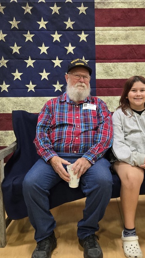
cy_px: 124
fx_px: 273
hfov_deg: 29.6
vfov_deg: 50.5
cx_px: 94
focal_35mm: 40
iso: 320
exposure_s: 1/120
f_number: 1.8
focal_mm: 5.4
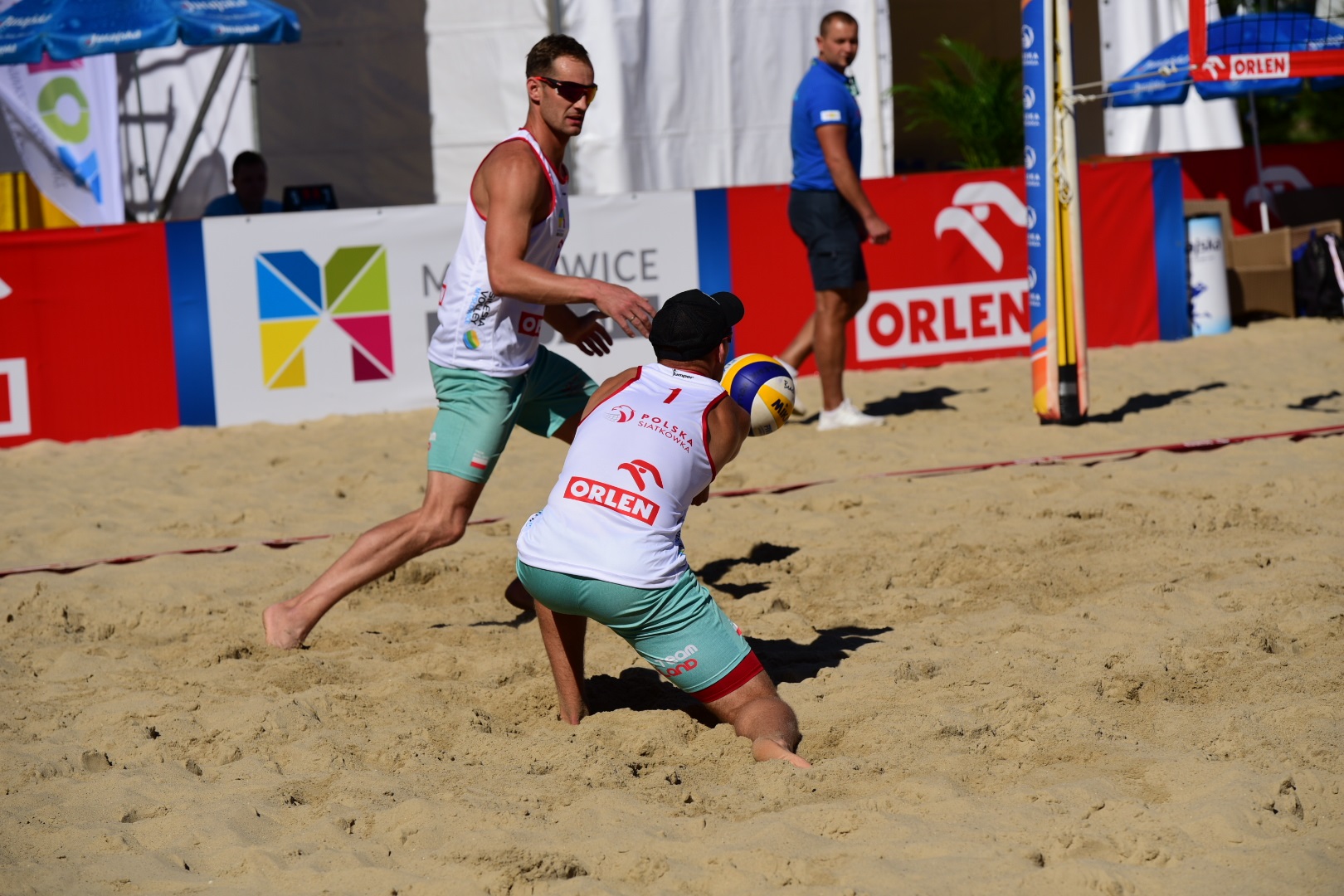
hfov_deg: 16.4
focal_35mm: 125
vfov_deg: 11.0
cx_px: 672
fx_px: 4666
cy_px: 448
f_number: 5
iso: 110
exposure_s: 1/2000
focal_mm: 125
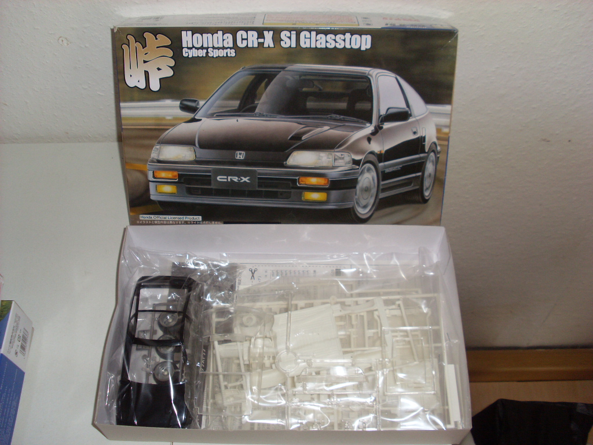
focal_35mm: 38
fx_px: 651
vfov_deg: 37.7
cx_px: 296
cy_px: 222
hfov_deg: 49.0
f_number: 3
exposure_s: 1/45
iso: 100
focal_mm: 6.3
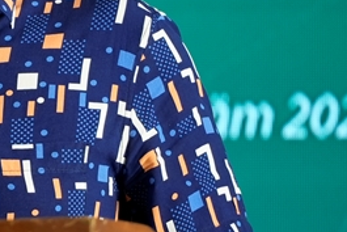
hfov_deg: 2.0
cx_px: -278
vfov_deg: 1.3
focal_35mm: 1020
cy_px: 24
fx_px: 9837
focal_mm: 180
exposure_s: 1/160
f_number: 3.2
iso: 500
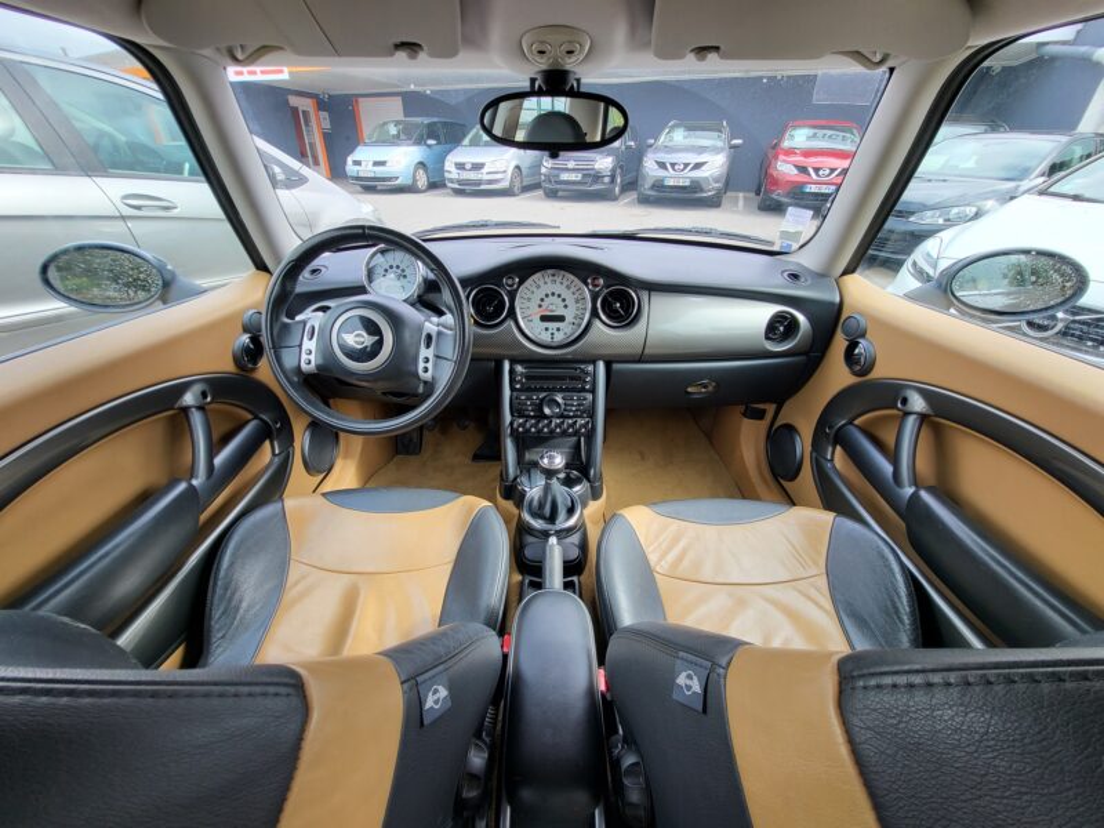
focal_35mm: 13
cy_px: 414
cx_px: 552
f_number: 2.2
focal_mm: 1.74
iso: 32
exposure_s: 1/100
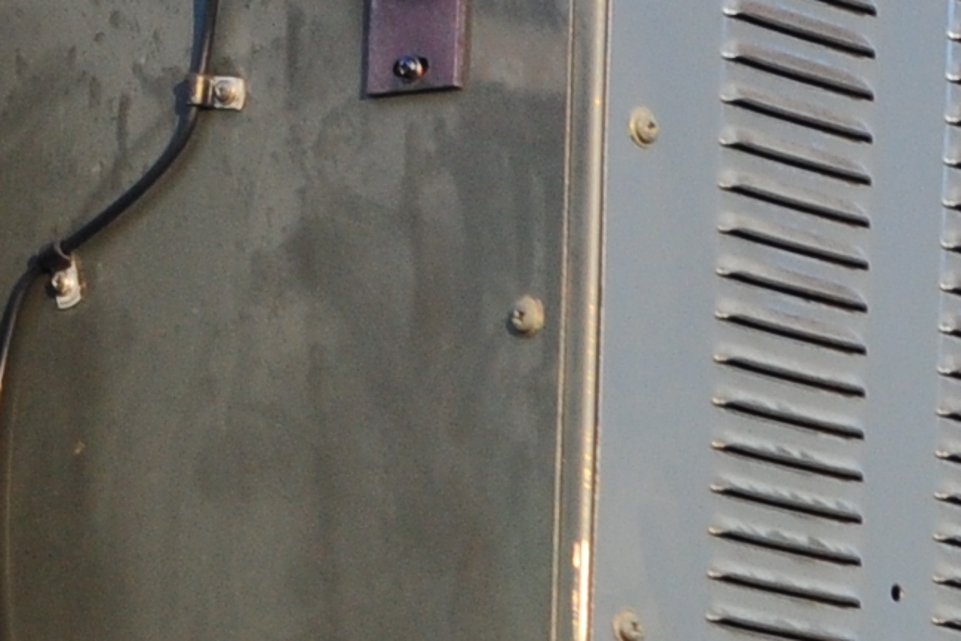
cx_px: 1949
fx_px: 8408
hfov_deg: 6.3
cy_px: 1786
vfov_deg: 4.2
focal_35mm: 315
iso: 1000
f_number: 8
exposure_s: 1/250
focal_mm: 48
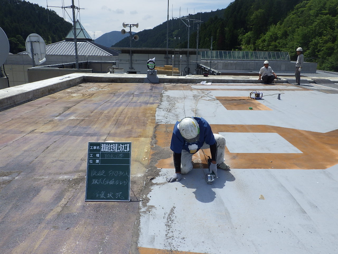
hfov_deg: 63.4
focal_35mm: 28
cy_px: 127
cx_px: 169
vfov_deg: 49.7
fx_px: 273
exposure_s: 1/1250
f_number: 4.2
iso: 125
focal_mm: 5
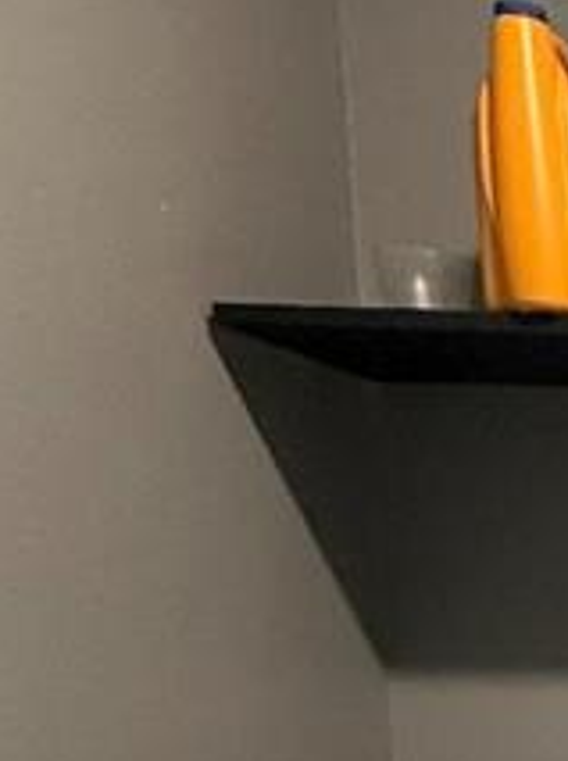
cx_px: 1511
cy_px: 925
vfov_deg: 22.7
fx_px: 1734
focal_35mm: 79
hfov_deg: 12.5
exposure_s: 1/60
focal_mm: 2.22
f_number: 2.2
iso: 500
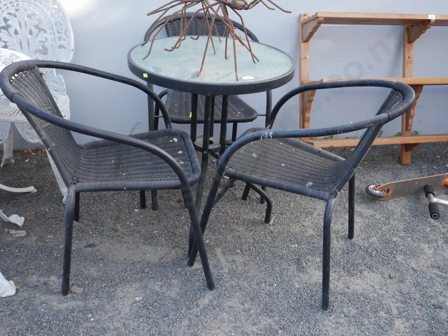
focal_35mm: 34
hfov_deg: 53.9
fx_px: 440
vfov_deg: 41.8
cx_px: 224
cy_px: 168
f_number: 4
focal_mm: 17
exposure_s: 1/125
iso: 200
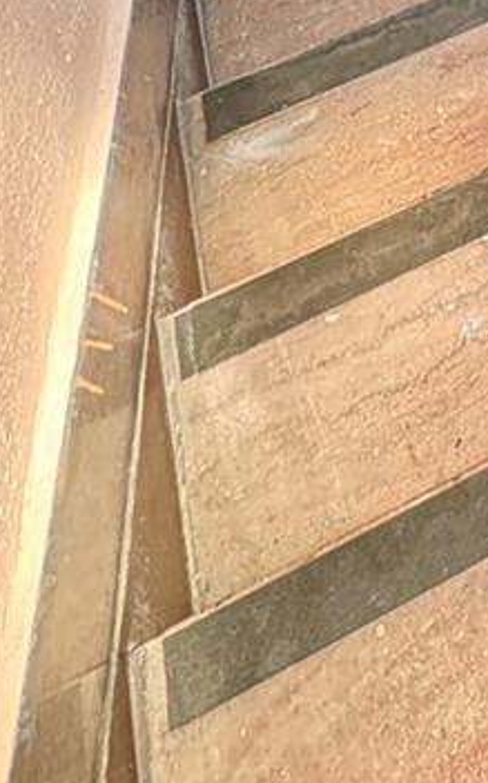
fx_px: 1385
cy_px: -696
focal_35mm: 65
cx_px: 771
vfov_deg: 20.2
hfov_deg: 17.6
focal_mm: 2.22
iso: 250
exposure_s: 1/99
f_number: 2.2
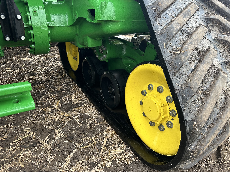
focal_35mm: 24
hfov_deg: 71.6
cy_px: 86
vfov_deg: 56.8
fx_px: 159
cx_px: 115
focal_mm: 6.86
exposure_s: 1/195
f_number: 1.78
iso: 64
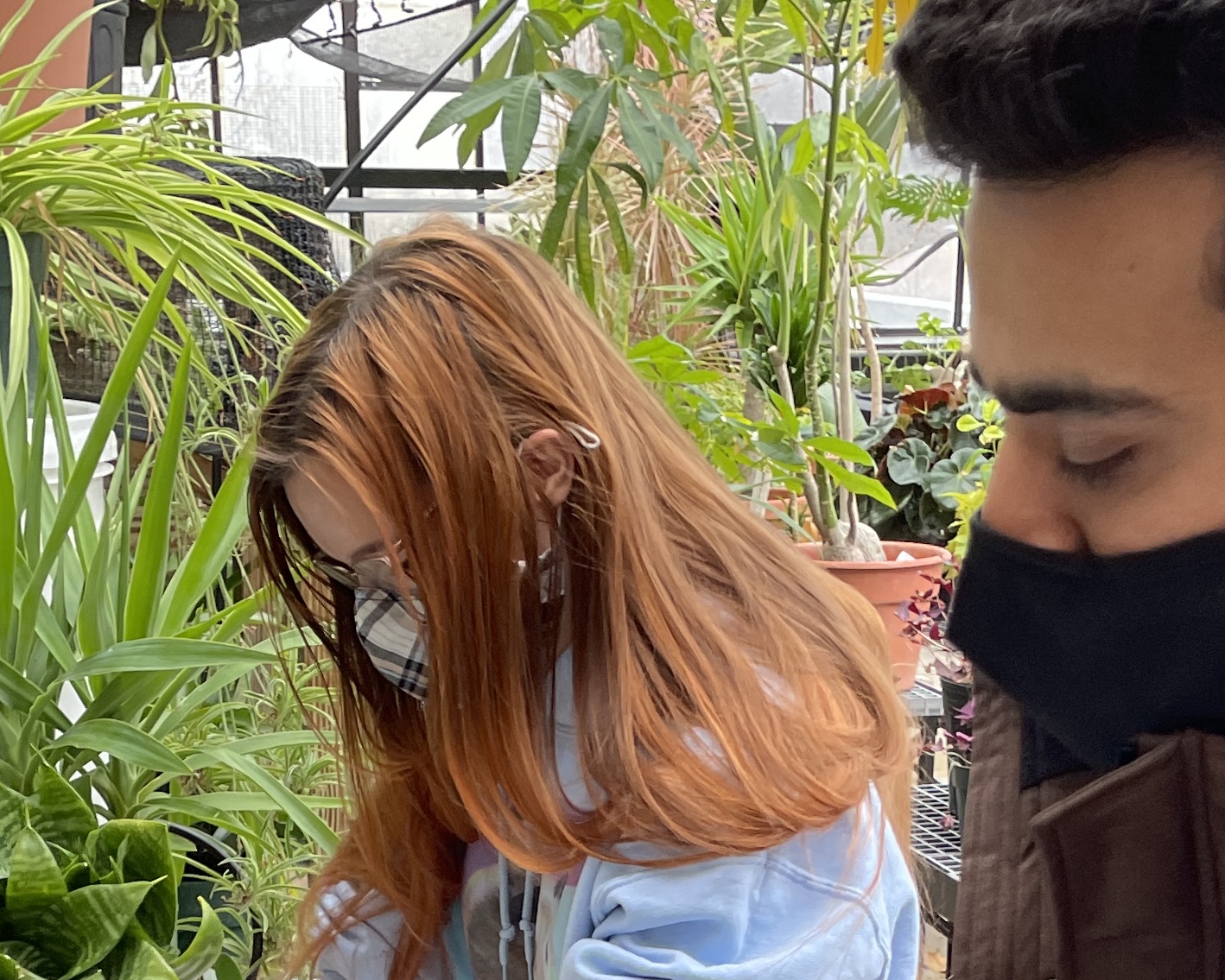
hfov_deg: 35.9
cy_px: 866
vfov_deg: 28.1
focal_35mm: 52
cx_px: 728
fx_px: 1886
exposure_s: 1/121
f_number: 1.6
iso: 125
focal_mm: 4.2
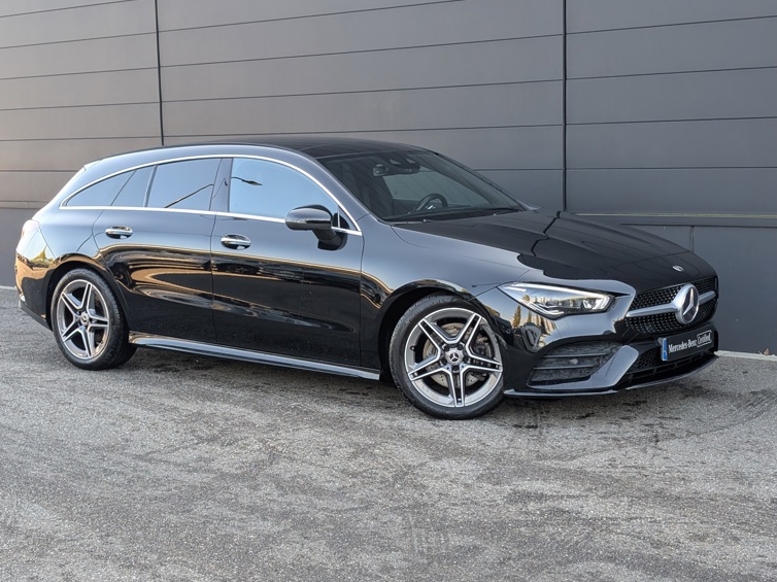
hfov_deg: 36.8
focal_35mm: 52
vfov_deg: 28.0
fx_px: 1167
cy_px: 284
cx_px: 367
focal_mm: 6.9
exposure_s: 1/438
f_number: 1.68
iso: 136
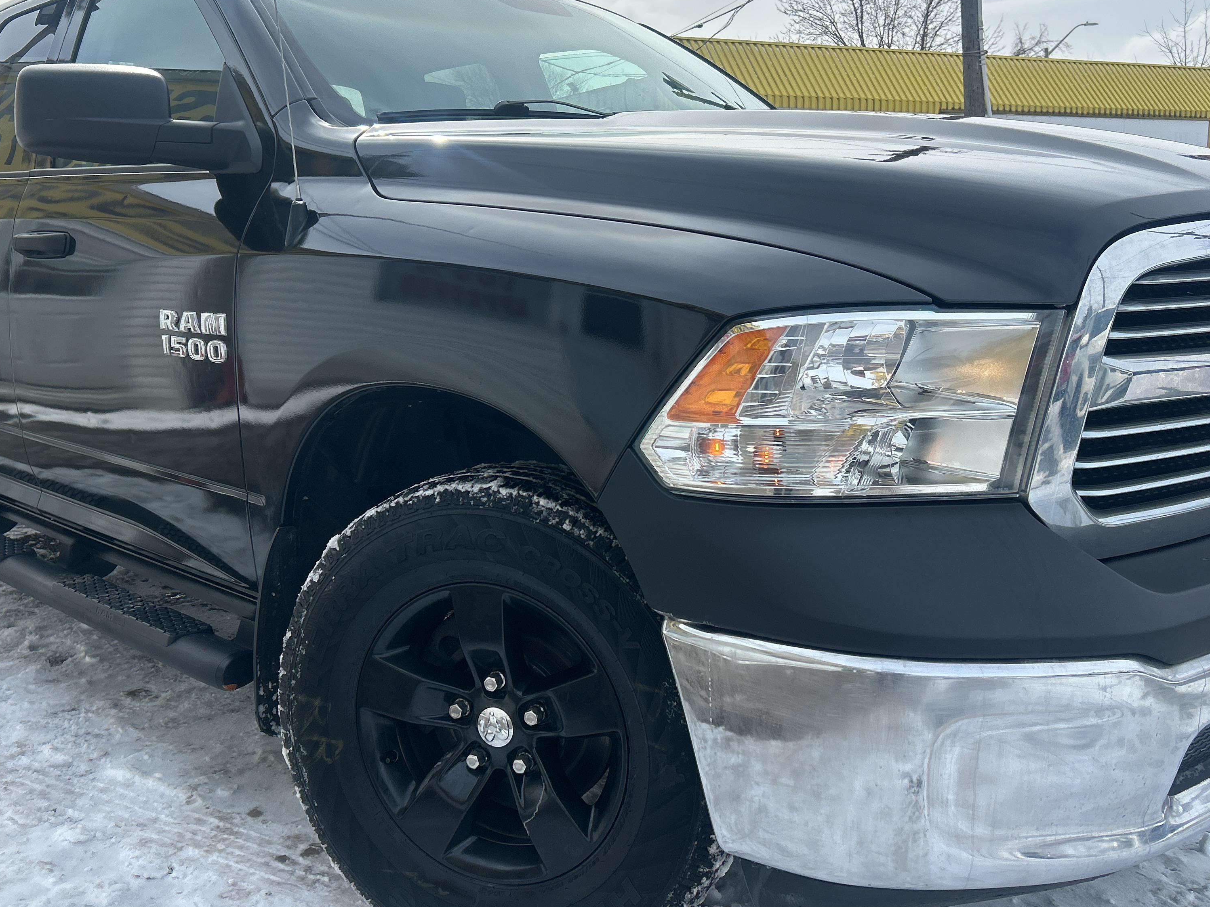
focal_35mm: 35
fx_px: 1223
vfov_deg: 40.6
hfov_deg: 52.6
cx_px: 583
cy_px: 379
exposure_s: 1/3968
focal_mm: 5.7
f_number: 1.5
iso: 50
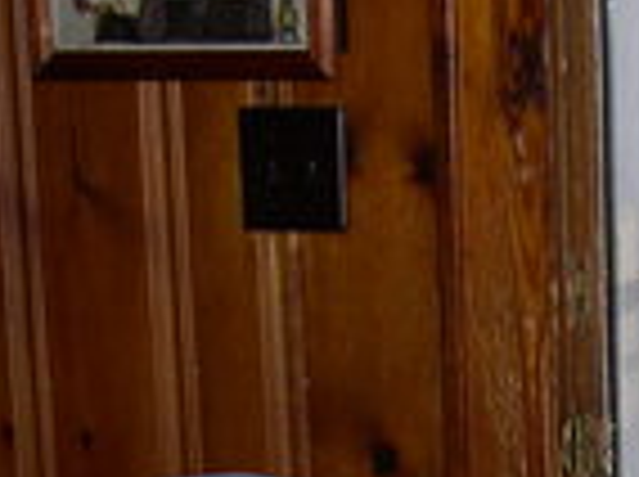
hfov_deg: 11.9
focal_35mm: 161
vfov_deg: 8.7
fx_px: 2967
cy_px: 958
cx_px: 832
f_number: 2.8
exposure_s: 1/60
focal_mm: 8
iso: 100
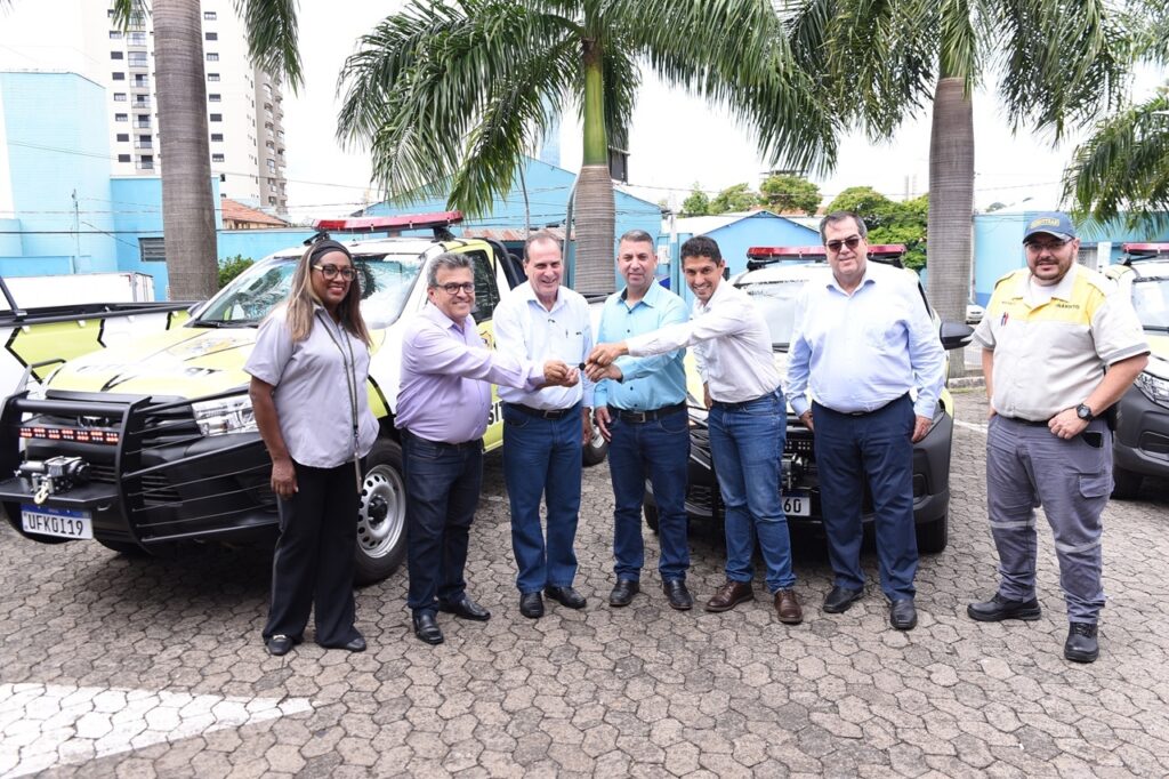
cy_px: 390
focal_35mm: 31
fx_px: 1006
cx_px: 584
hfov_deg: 60.3
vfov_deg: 42.3
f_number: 4.5
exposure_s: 1/500
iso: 250
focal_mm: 31
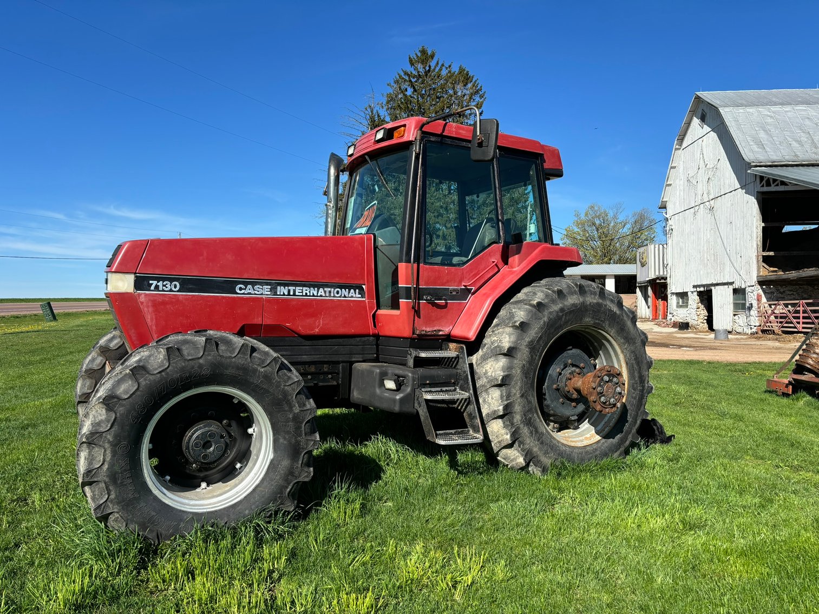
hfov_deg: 67.3
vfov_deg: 53.1
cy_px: 307
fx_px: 615
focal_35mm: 26
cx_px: 410
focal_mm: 5.96
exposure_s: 1/2639
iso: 50
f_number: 1.6
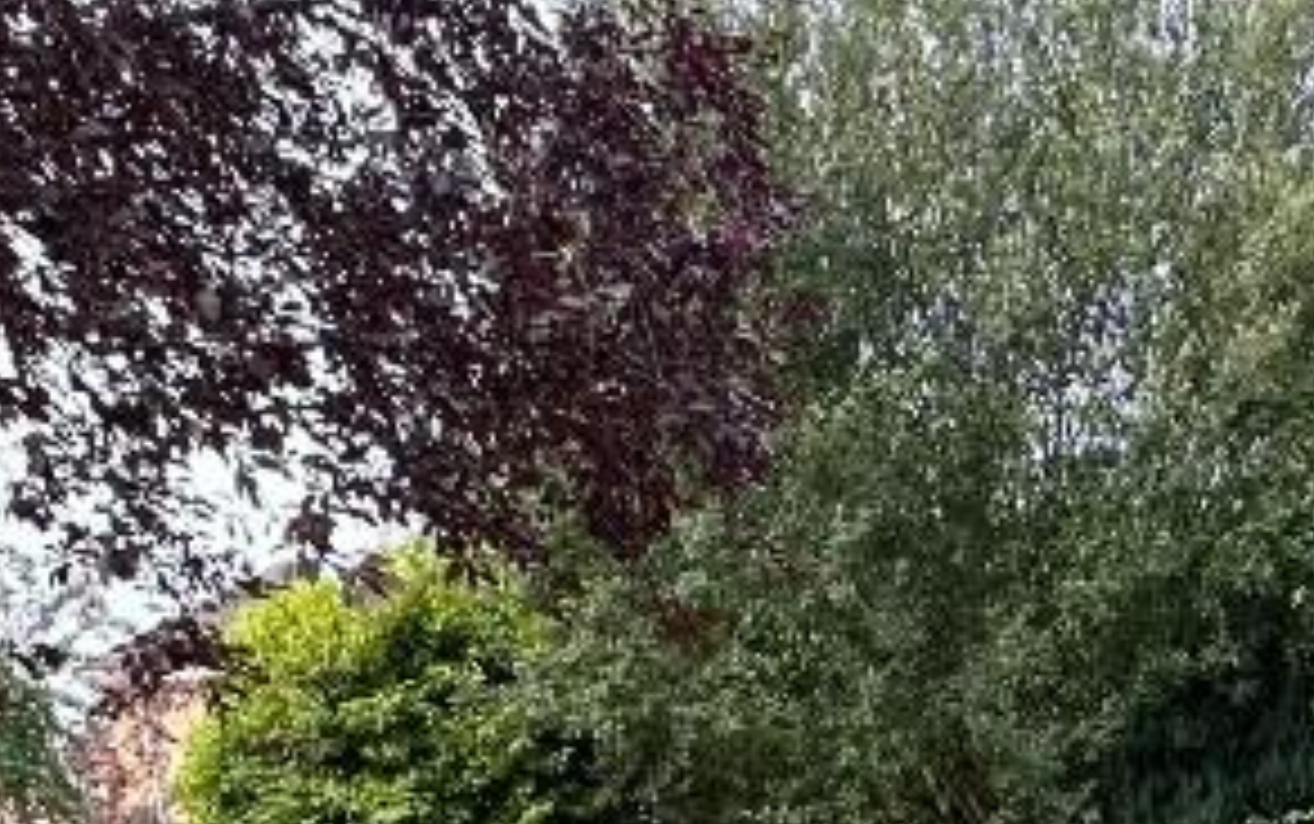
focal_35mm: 52
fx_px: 1864
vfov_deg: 19.1
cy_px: 1472
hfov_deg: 36.9
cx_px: 1130
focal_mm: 2.22
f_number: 2.2
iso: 40
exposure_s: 1/249
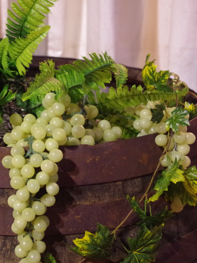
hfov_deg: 20.0
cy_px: 131
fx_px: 547
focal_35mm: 72
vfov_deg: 27.0
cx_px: 19
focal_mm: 32.5
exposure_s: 1/50
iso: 3200
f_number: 4
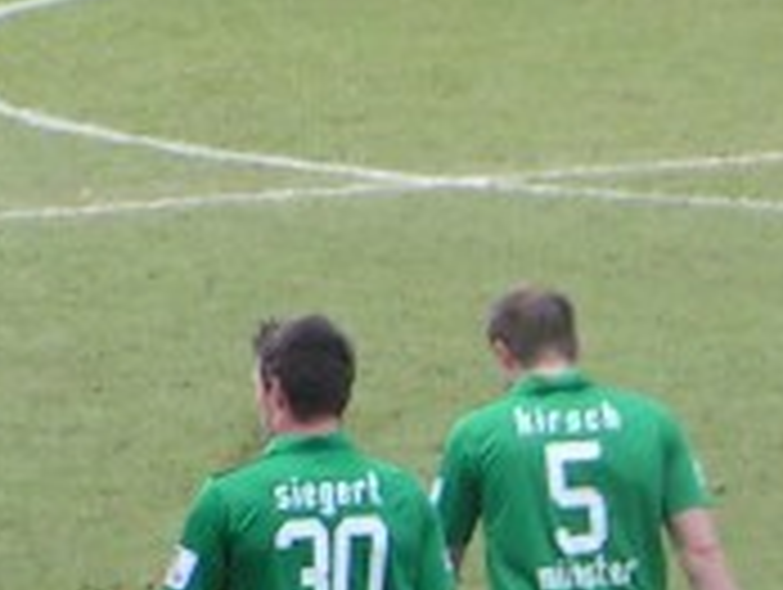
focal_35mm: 826
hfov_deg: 2.4
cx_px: 1408
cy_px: 549
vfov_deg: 1.8
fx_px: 18710
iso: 50
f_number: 4.5
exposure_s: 1/125
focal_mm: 27.5
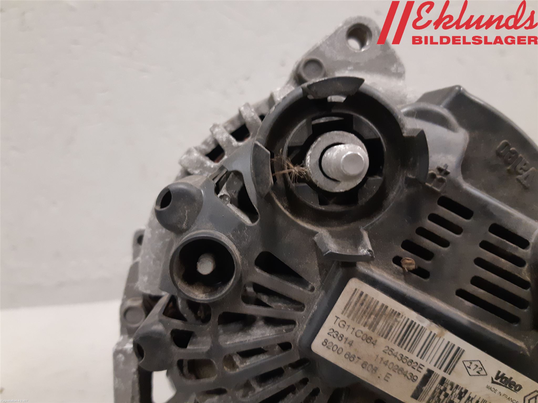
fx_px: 404
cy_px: 202
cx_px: 269
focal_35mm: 26
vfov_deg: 53.1
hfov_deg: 67.3
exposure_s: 1/50
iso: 250
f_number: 1.7
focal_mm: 3.93
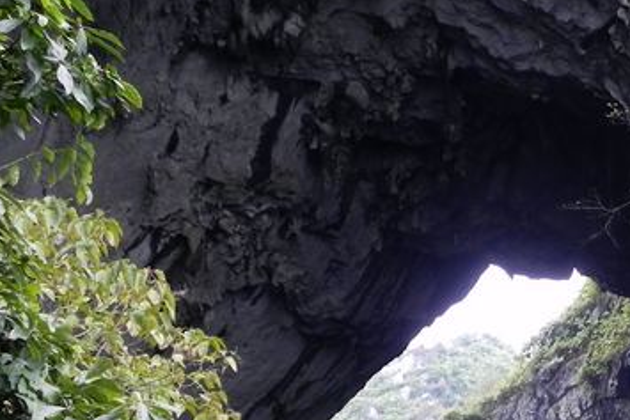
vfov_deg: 16.0
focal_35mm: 84
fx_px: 1471
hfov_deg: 23.6
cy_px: 393
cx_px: 550
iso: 160
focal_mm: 7.3
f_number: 3.2
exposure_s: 1/94.2
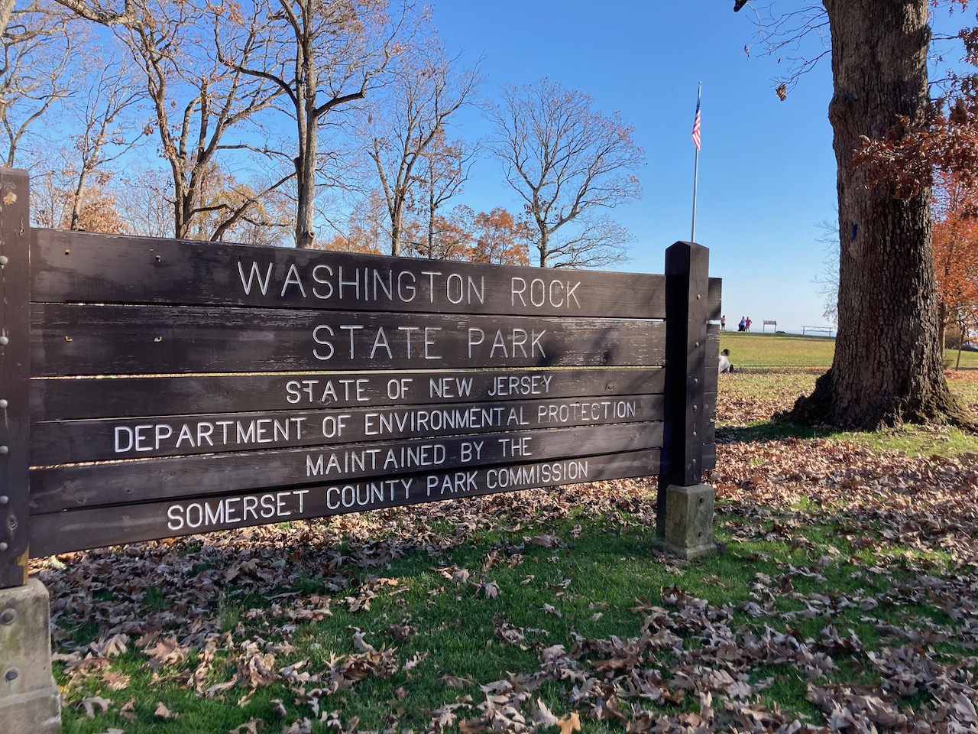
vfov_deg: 49.7
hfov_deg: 63.4
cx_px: 489
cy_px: 367
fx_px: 791
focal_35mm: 28
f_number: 1.8
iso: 20
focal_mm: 3.99
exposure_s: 1/923
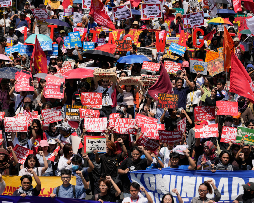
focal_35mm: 187
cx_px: 104
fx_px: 1406
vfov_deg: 8.3
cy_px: 102
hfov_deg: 10.3
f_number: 4.5
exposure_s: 1/1600
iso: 100
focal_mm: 165
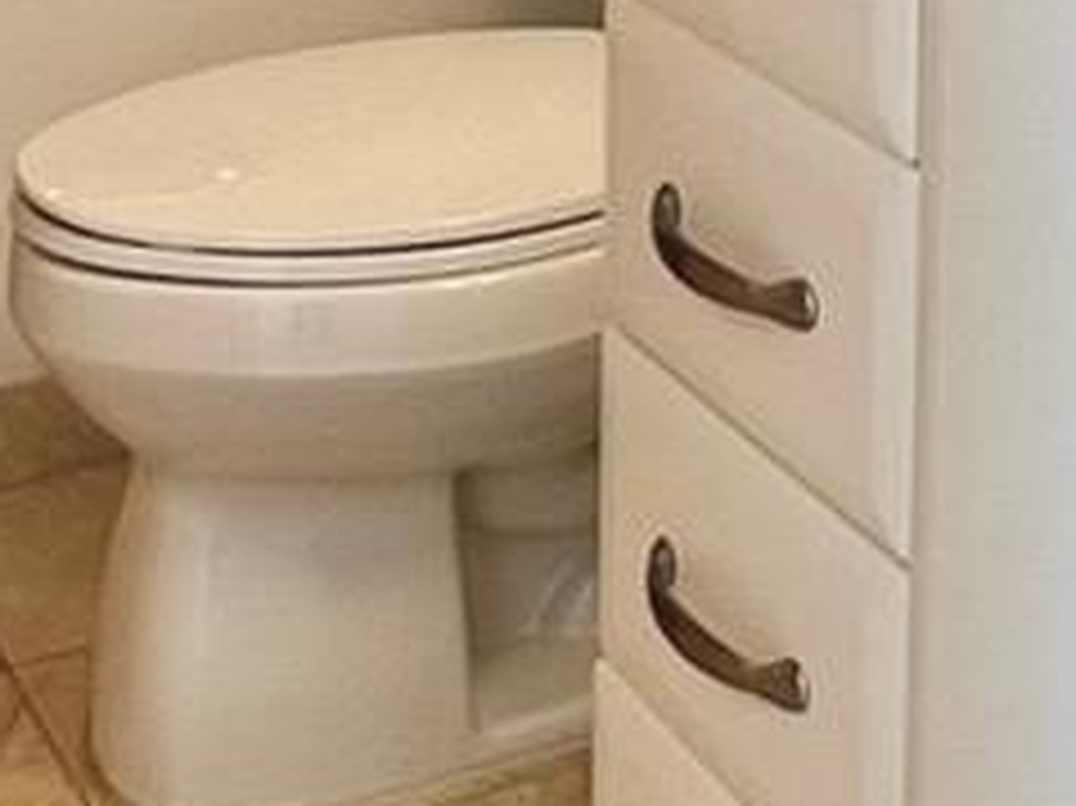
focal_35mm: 87
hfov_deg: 22.1
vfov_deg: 15.1
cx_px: 914
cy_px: -570
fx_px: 2703
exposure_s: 1/120
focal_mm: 1.57
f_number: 1.8
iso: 100
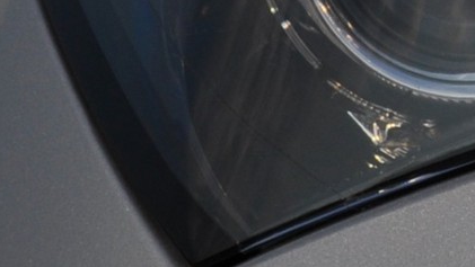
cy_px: -93
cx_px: 1082
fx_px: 3993
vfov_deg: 3.8
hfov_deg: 6.5
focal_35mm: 317
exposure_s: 1/500
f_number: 11
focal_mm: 34
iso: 200
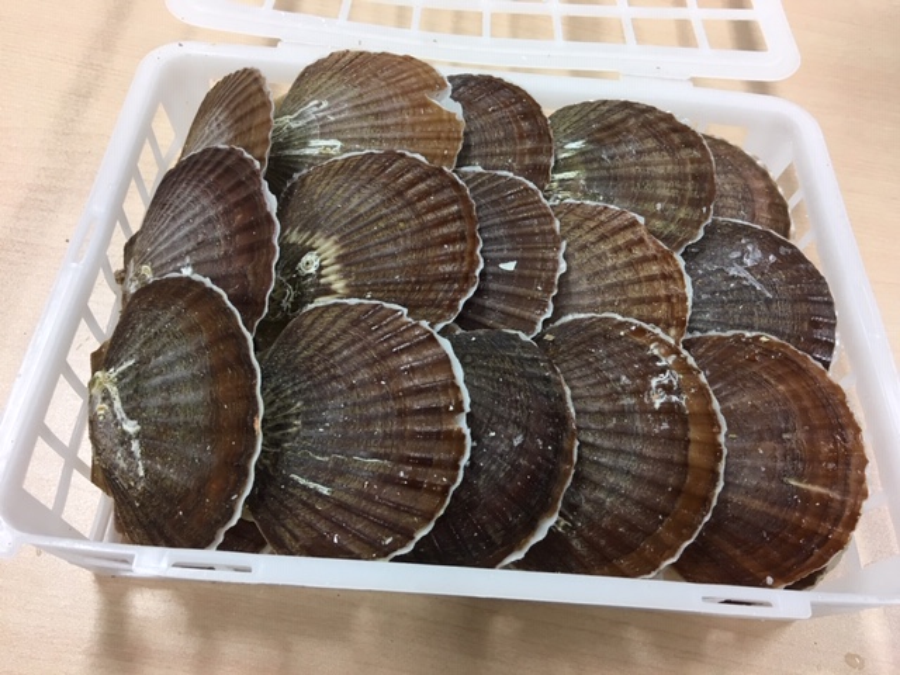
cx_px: 450
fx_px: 754
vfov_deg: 48.2
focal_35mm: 29
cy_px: 338
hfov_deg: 61.7
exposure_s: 1/15
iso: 32
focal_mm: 4.15
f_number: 2.2
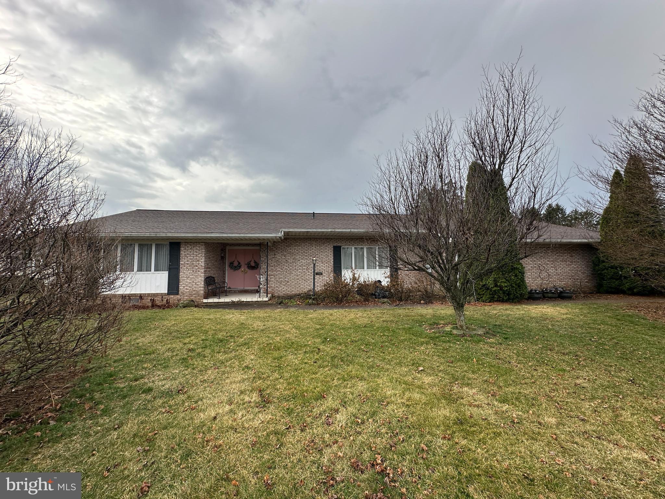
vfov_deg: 85.7
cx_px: 332
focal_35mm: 14
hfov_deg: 102.1
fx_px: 269
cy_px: 250
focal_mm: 2.22
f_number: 2.2
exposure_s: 1/947
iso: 40
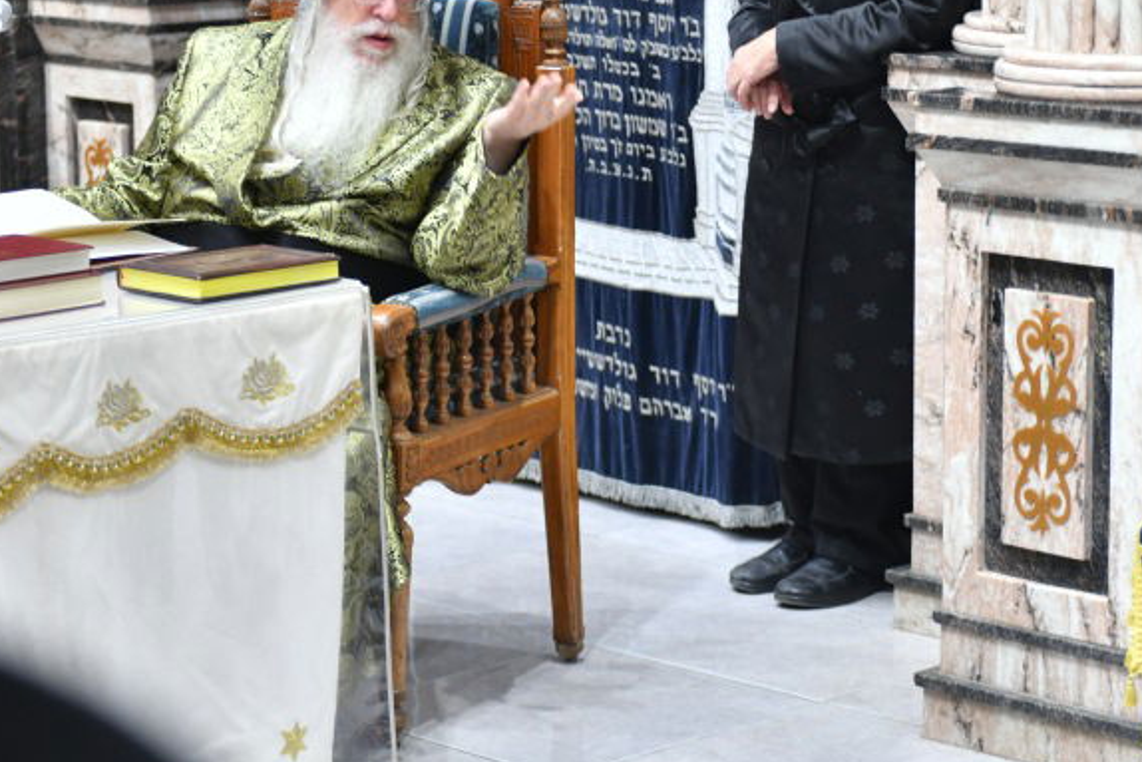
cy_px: 176
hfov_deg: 19.0
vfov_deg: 12.8
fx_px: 3395
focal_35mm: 107
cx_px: 814
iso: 640
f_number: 5.6
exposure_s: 1/100
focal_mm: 60
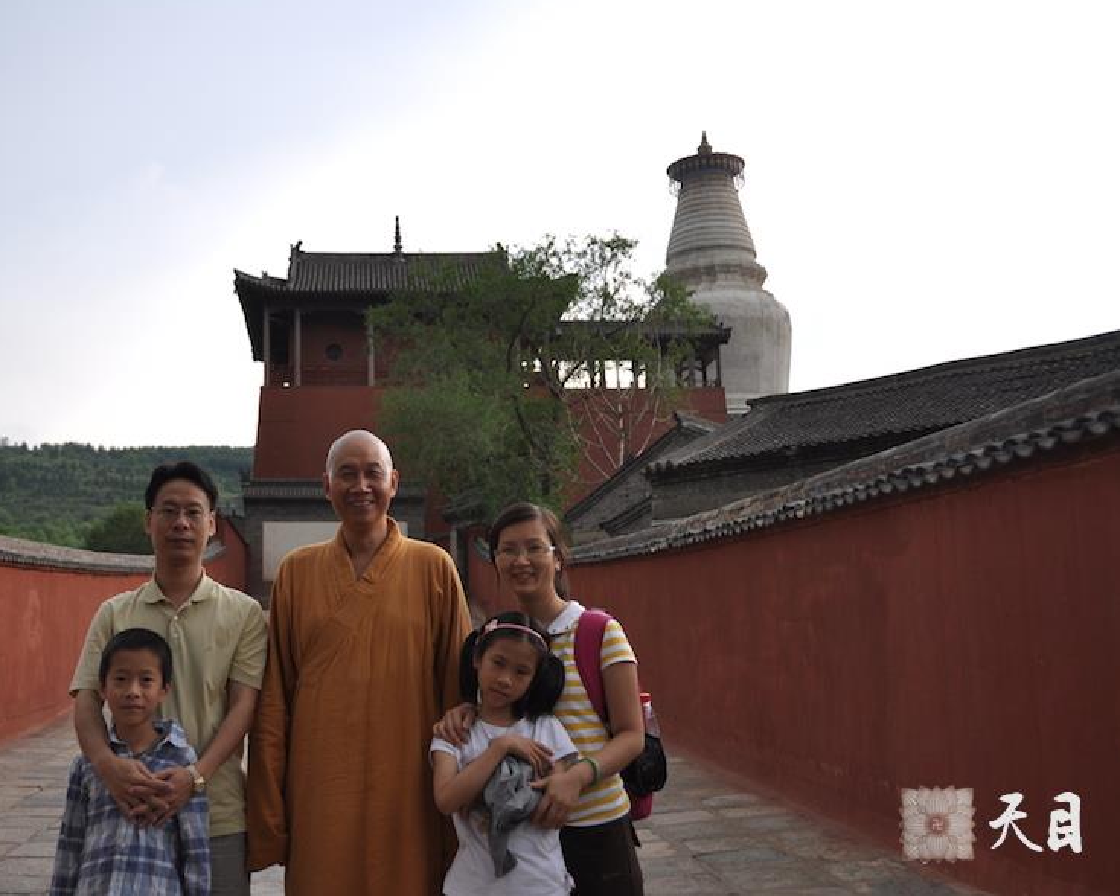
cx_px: 438
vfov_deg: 39.2
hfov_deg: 47.6
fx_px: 1260
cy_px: 440
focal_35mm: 38
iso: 100
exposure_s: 1/50
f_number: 3.8
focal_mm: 22
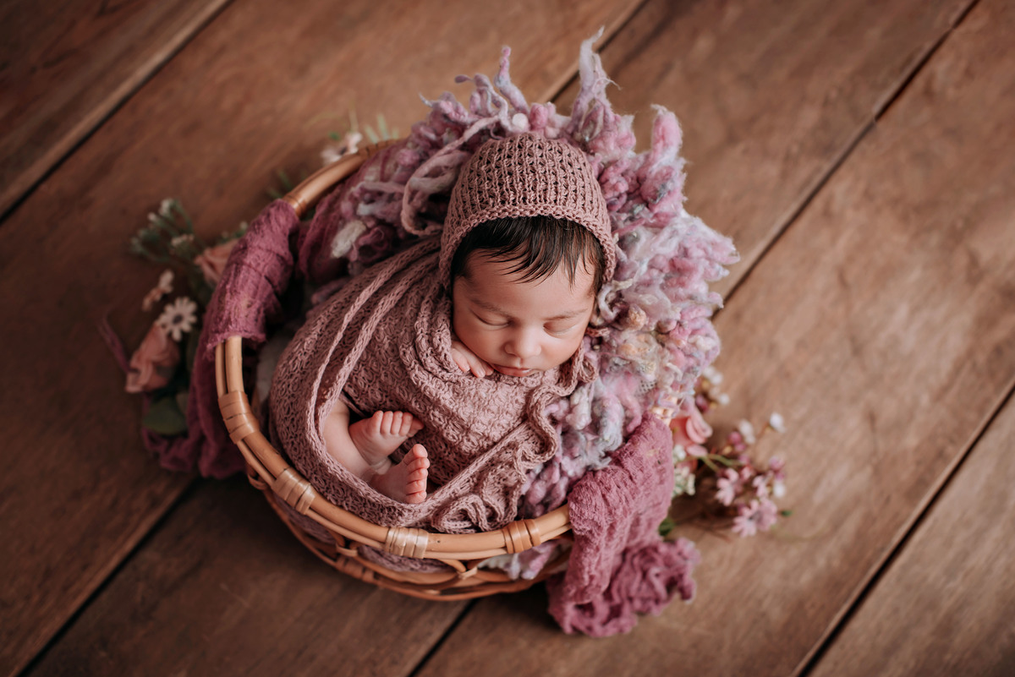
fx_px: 1410
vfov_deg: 27.0
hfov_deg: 39.6
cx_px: 508
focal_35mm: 50
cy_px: 338
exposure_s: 1/125
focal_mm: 50
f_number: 3.2
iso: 100
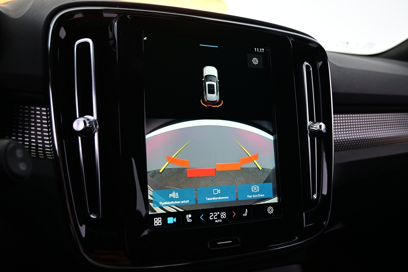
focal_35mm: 29
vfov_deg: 44.6
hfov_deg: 63.2
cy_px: 136
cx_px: 204
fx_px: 331
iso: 1600
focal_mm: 19.5
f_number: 3.8
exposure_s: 1/30
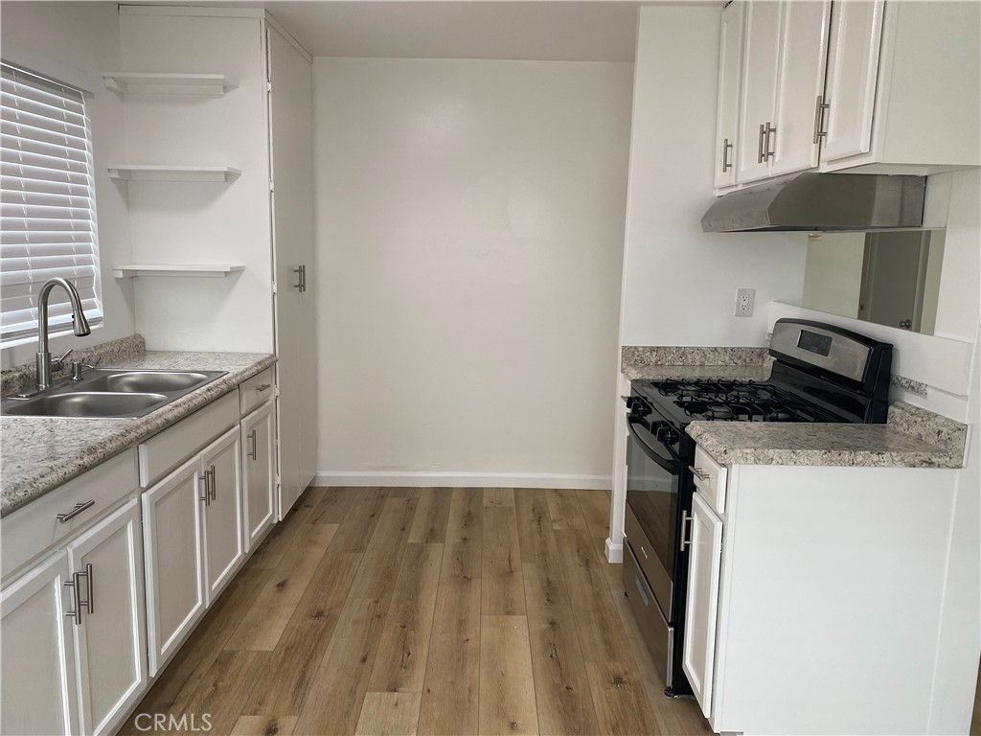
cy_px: 368
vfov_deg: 53.1
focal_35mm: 26
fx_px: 737
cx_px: 490
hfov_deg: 67.3
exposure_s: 1/120
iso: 100
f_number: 1.8
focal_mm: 4.25
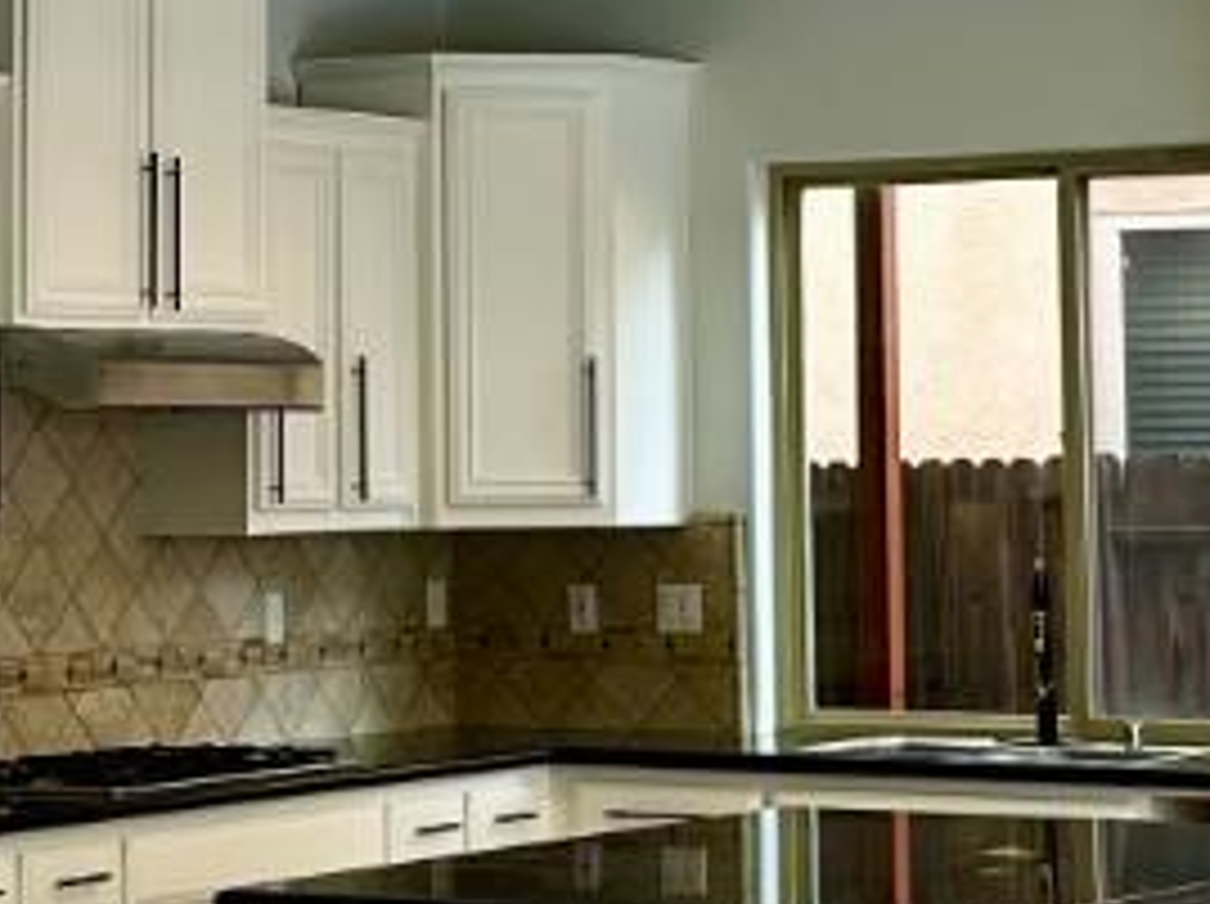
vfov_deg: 11.0
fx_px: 4678
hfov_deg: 14.7
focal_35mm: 134
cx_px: 378
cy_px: 83
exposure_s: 1/120
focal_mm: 6.86
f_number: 1.78
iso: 80
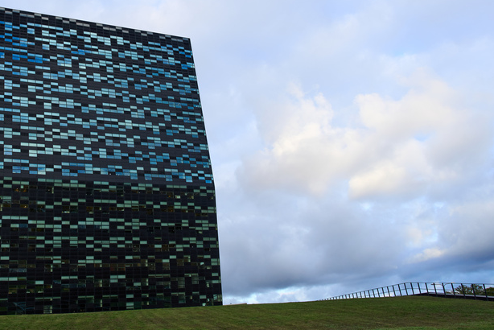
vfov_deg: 33.1
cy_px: 102
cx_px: 131
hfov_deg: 46.9
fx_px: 549
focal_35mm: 40
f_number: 5.6
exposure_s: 1/640
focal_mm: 24
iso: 320
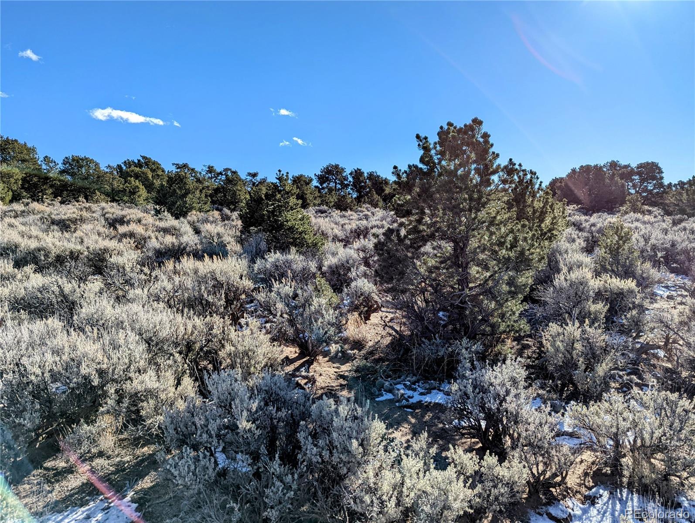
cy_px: 262
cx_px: 348
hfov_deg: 71.5
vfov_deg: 56.9
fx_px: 483
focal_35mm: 24
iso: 44
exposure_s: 1/2571
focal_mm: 6.81
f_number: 1.85
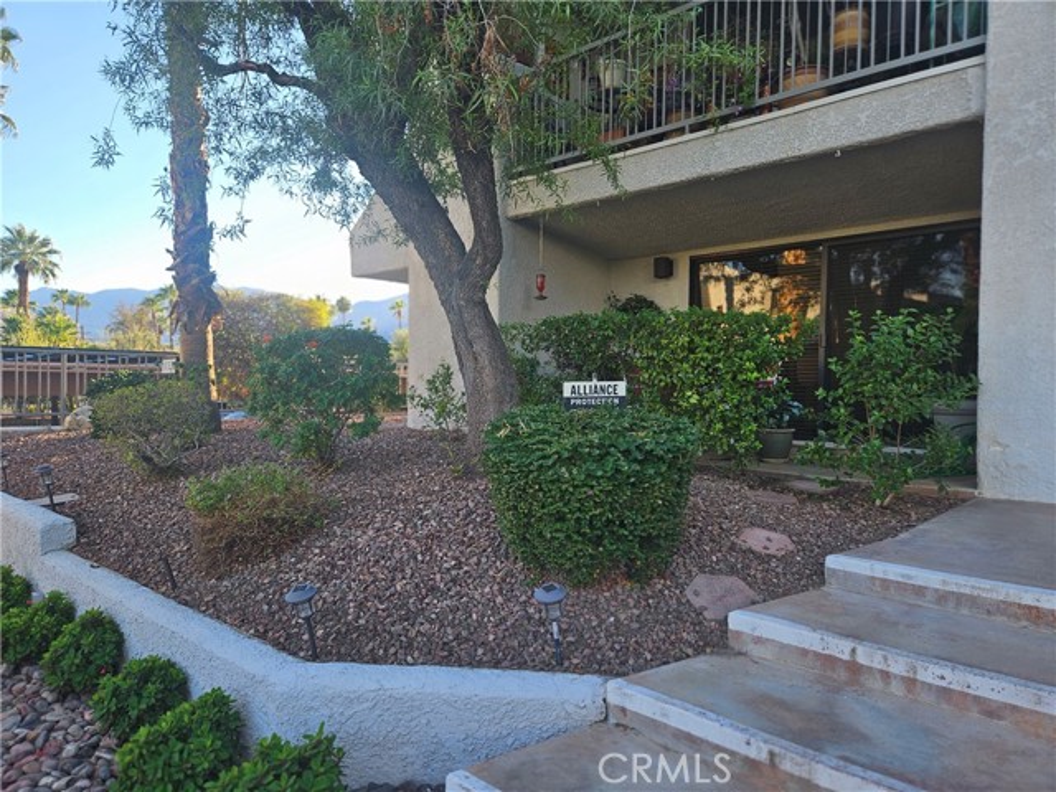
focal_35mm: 23
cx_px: 528
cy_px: 396
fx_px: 702
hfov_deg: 73.9
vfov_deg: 58.9
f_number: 1.8
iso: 25
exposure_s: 1/253
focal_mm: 5.4
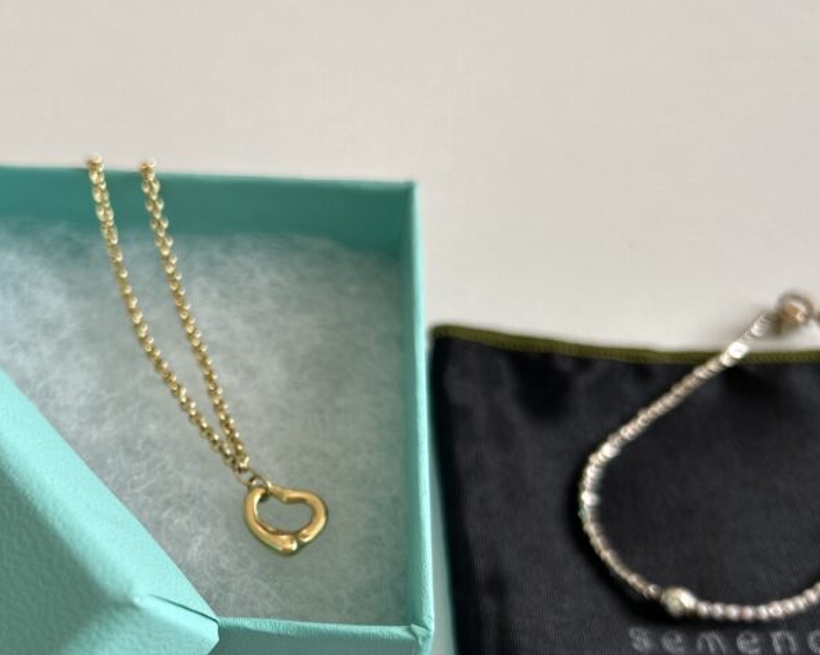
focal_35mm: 44
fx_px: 1067
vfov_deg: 33.5
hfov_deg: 41.2
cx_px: 243
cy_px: 484
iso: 50
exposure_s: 1/121
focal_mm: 5.7
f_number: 1.5
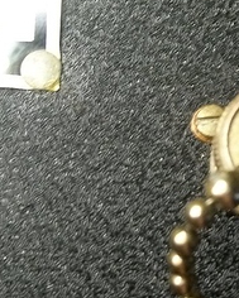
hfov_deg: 15.5
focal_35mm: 99
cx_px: 150
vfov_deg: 19.2
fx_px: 875
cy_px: 74
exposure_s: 1/20
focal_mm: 6
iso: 160
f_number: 2.7
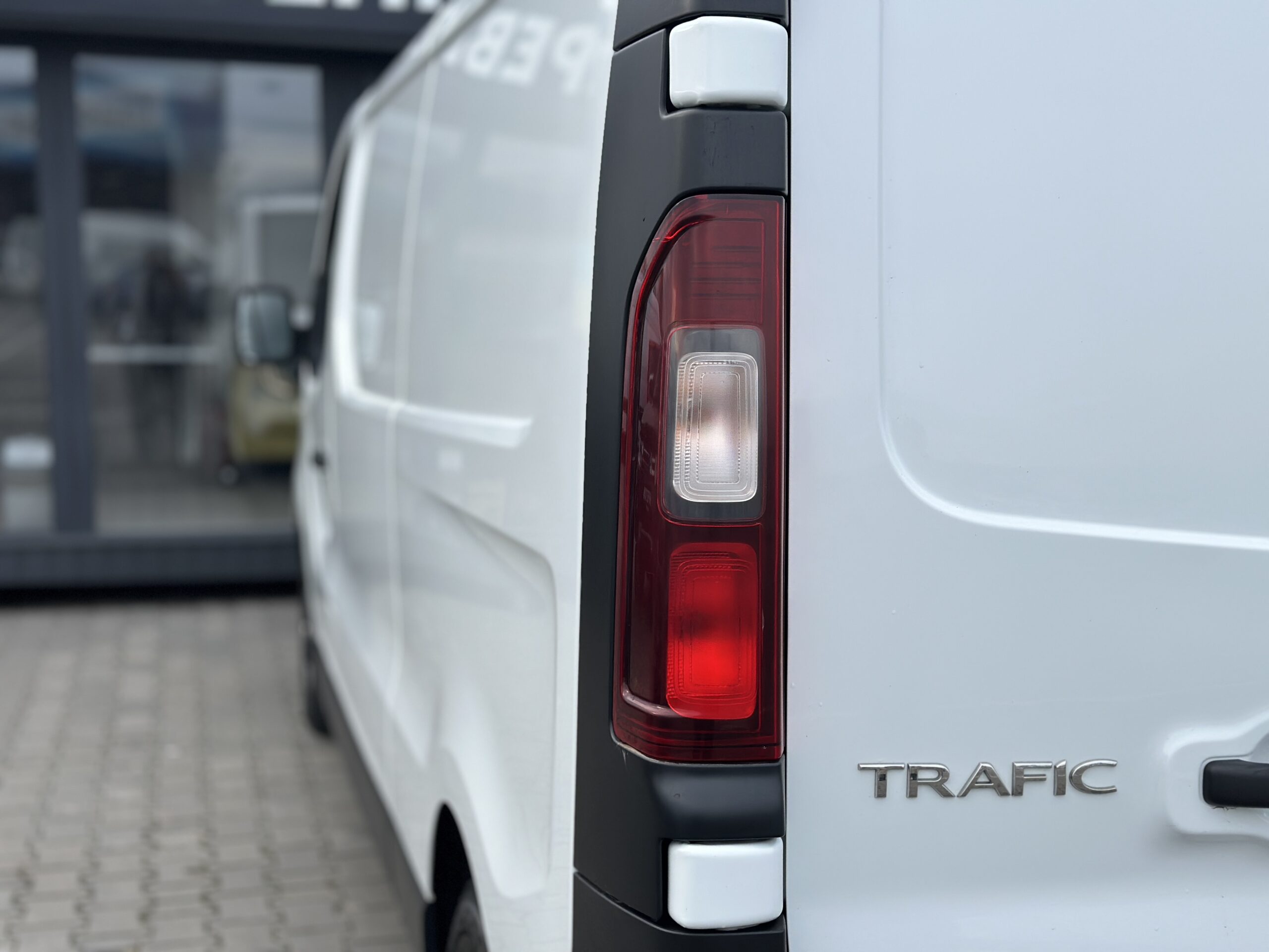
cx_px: 634
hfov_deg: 39.7
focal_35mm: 48
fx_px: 1760
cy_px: 476
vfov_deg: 30.3
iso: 80
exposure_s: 1/1783
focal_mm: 6.86
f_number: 1.78
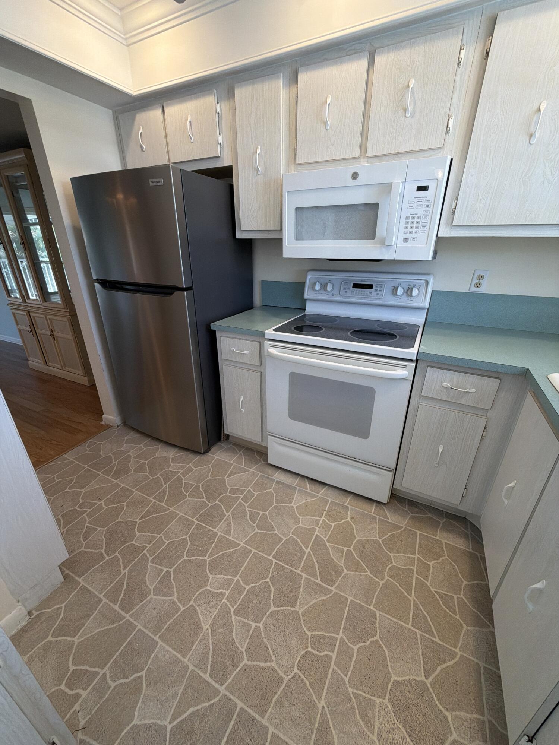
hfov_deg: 85.7
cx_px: 280
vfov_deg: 102.1
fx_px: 301
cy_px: 372
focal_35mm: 14
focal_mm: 2.22
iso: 160
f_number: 2.2
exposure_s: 1/120
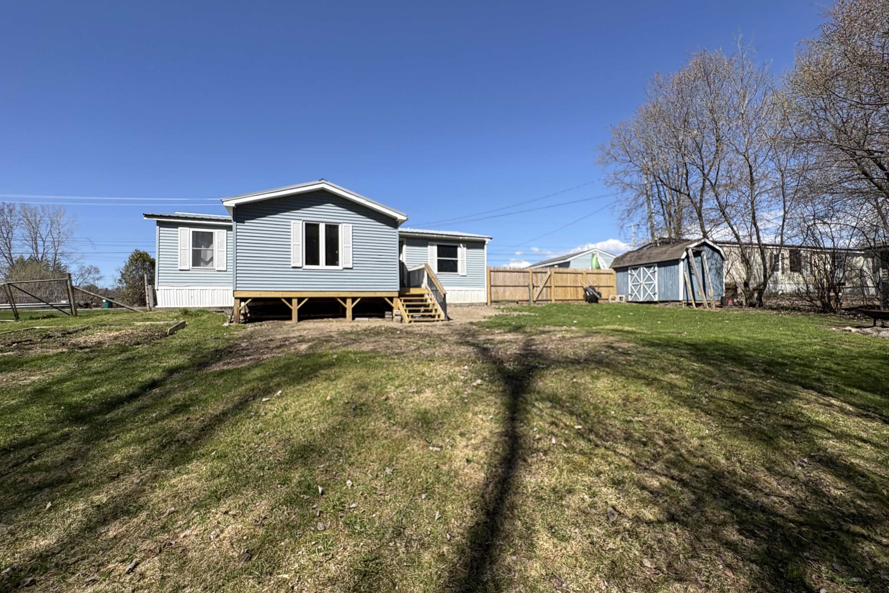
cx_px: 445
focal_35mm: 15
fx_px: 370
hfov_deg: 100.4
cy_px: 294
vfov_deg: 77.3
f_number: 2.2
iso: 50
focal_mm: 2.22
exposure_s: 1/2874
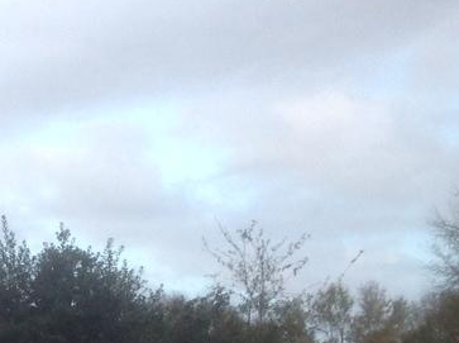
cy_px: 477
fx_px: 1655
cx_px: -273
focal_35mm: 125
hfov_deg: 14.5
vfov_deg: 11.4
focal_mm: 4.28
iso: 80
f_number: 2.4
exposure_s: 1/120
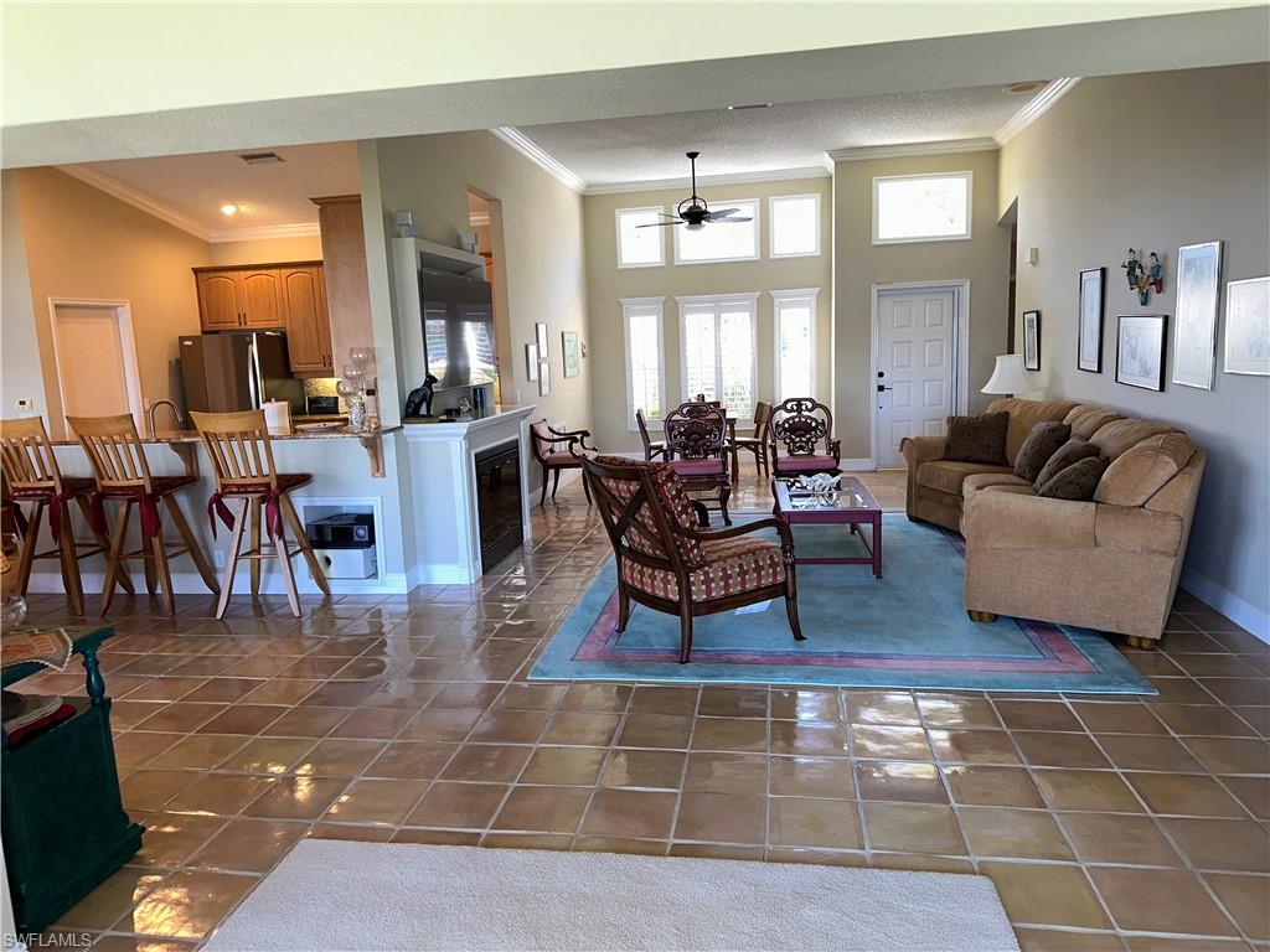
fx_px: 881
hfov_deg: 71.6
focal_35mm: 24
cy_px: 476
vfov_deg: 56.8
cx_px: 635
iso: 64
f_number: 1.78
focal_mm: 6.86
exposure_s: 1/30
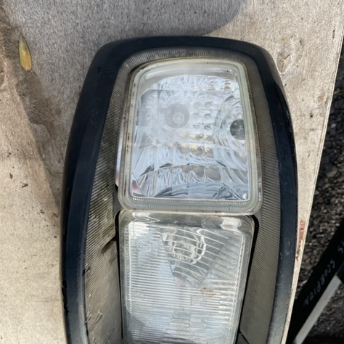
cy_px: 117
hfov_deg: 52.5
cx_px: 171
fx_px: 349
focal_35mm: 31
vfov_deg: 51.6
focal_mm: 4.2
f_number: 1.6
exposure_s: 1/1159
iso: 32
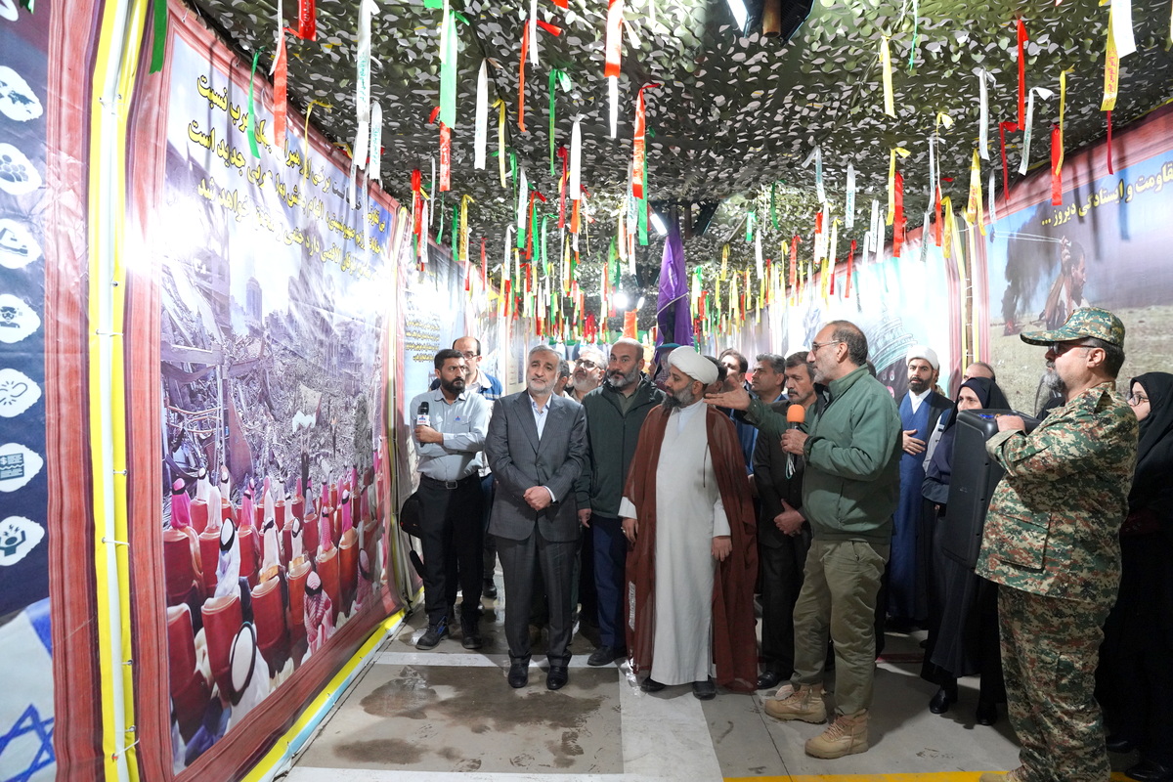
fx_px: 782
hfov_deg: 73.7
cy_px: 391
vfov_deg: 53.1
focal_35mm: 24
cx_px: 586
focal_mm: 24
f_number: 4
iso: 2500
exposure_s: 1/160
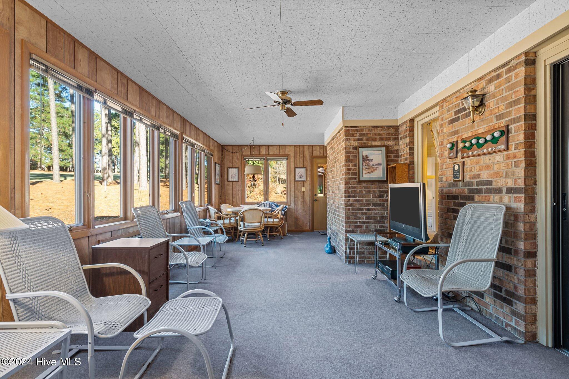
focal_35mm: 16
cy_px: 190
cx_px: 284
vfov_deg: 73.7
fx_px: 253
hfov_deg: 96.7
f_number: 8
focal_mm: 16
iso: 400
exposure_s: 1
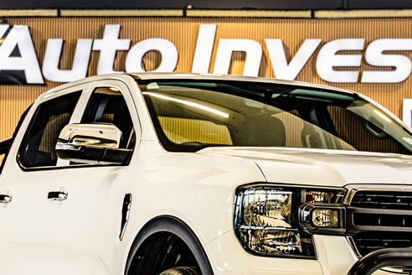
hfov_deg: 13.1
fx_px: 1785
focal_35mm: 156
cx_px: 281
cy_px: 250
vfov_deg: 8.8
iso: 500
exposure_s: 1/125
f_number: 5
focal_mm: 75
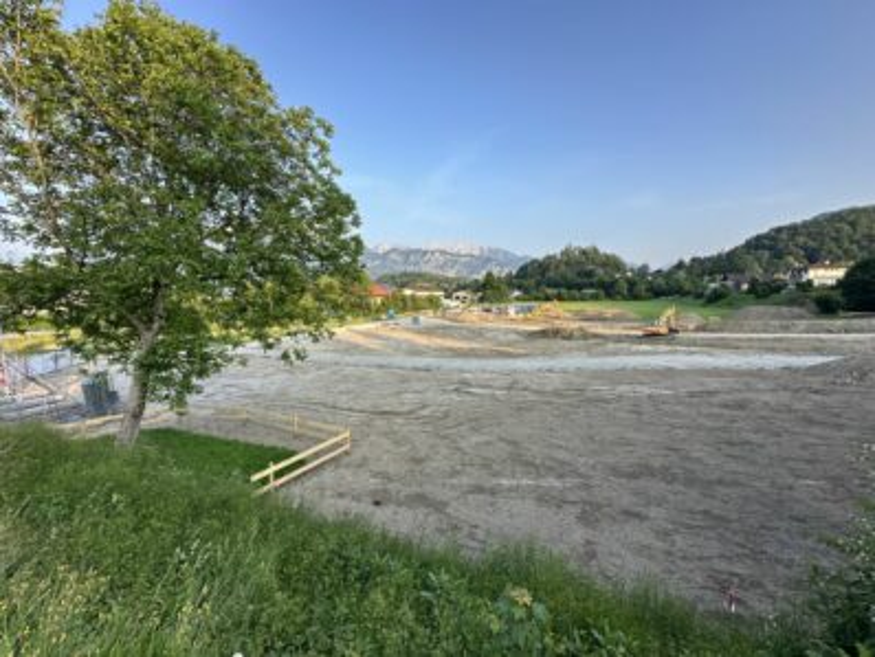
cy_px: 328
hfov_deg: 102.0
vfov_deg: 85.7
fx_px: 354
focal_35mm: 14
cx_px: 438
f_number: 2.2
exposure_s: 1/243
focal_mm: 2.22
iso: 40
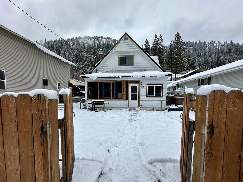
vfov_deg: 77.7
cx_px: 121
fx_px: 112
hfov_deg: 94.5
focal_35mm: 16
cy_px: 103
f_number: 2.2
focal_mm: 2.22
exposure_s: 1/515
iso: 40
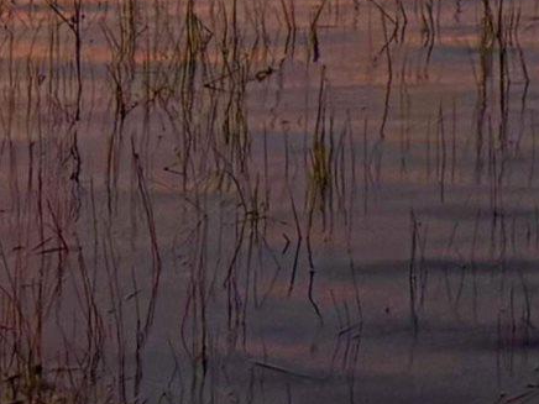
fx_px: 2631
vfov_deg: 7.6
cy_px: -829
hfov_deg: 10.6
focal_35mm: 169
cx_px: 1125
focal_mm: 6.76
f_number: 1.78
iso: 250
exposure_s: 1/60
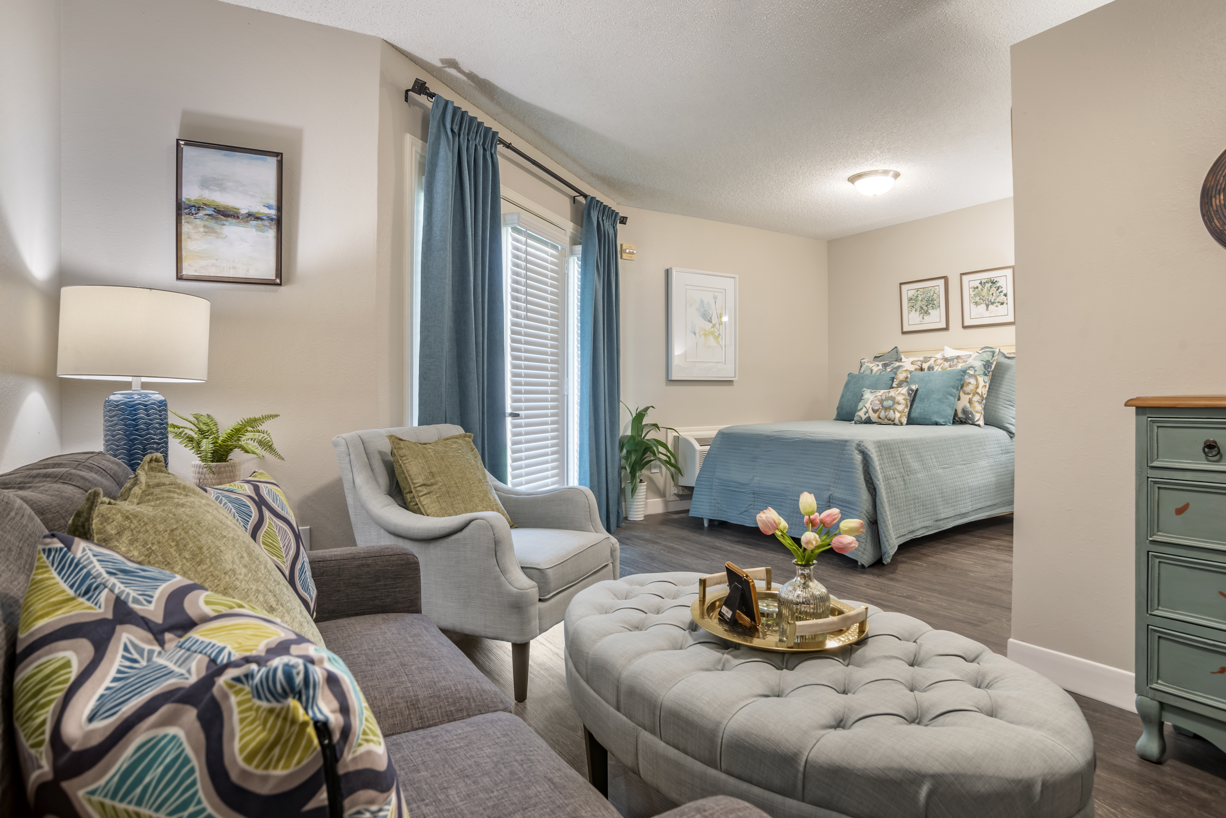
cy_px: 409
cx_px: 613
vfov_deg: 67.4
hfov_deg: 90.0
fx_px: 613
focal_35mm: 18
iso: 400
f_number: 10
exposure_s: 1/10
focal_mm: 18
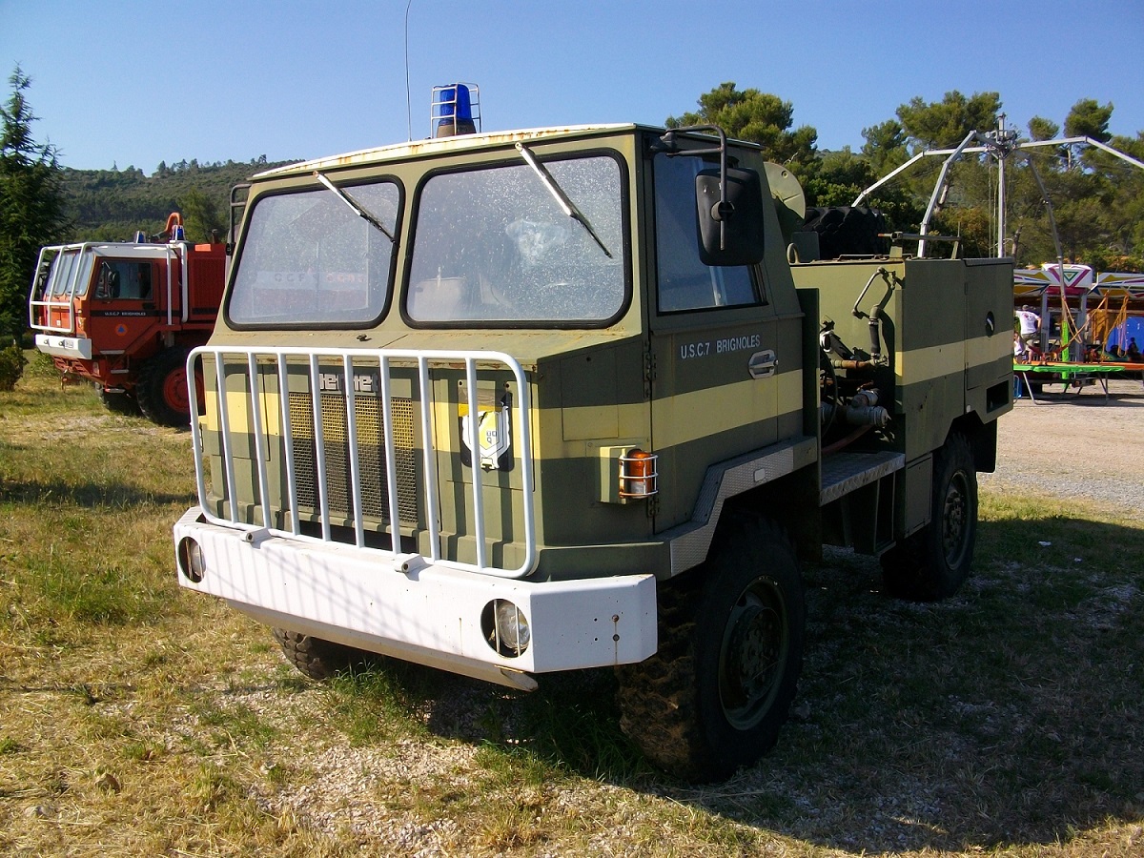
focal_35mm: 32
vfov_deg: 44.2
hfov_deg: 56.8
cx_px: 572
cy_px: 429
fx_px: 1058
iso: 80
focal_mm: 5.7
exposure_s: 1/334
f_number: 5.5
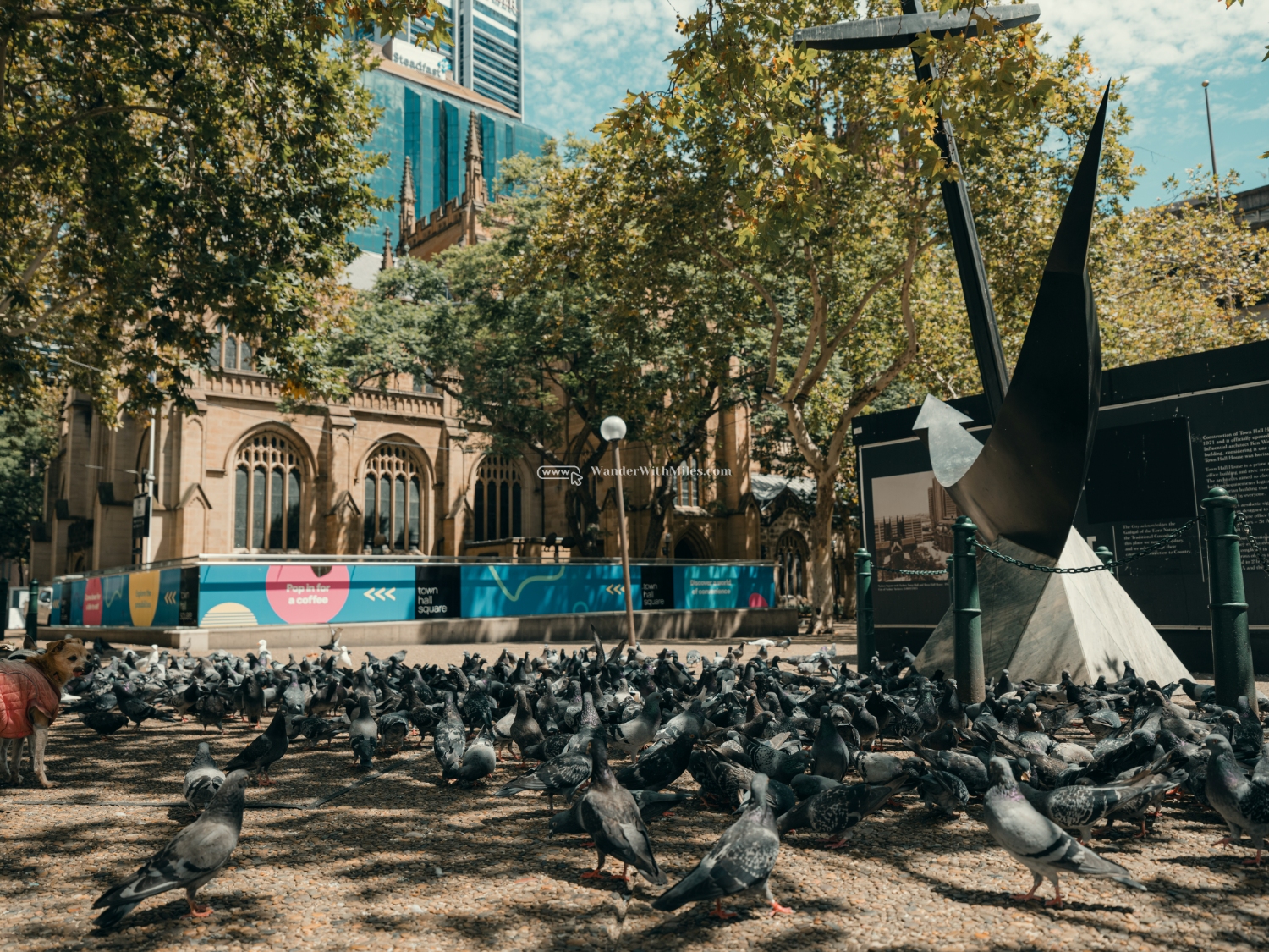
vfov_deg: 49.7
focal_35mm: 28
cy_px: 476
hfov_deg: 63.4
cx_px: 634
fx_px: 1026
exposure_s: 1/550
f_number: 4
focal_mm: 35
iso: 200
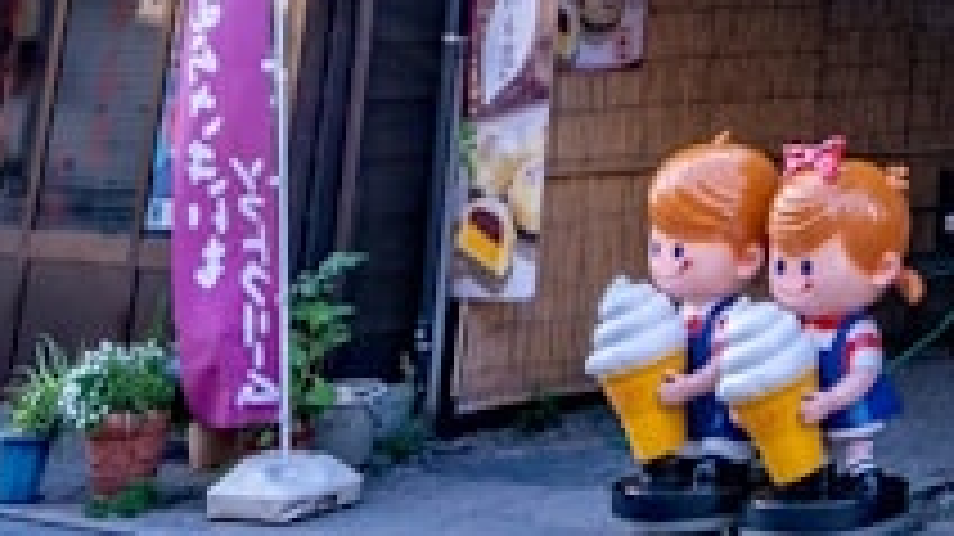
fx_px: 2402
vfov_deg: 10.5
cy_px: -833
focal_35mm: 95
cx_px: 1377
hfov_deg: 19.8
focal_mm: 16
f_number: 16
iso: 400
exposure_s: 1/20
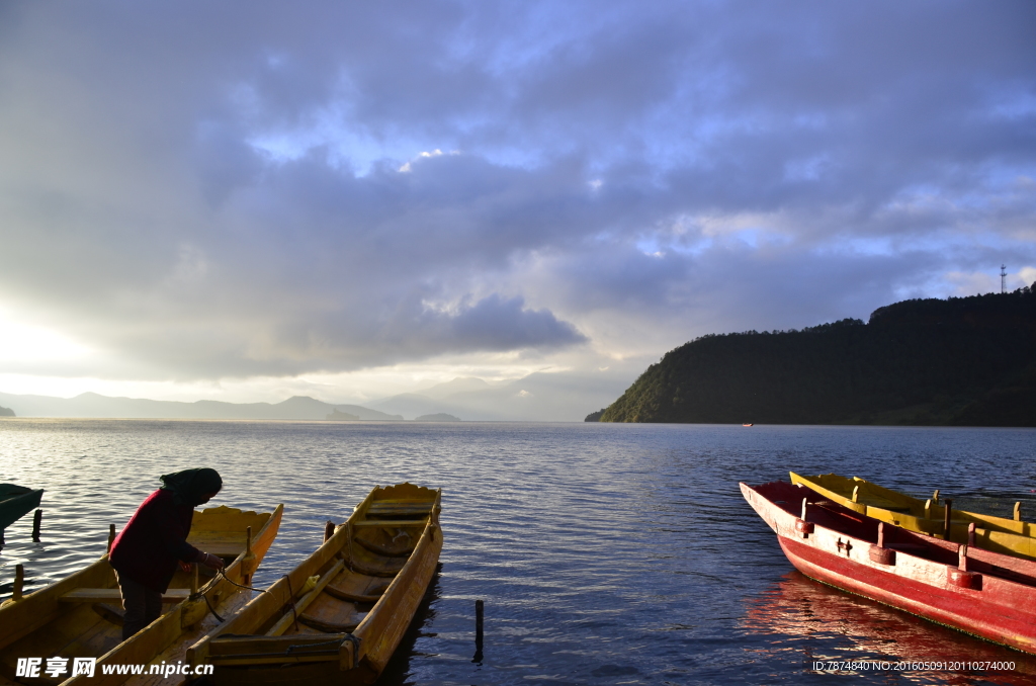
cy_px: 343
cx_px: 518
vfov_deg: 47.7
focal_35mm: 27
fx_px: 775
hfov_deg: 67.5
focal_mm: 18
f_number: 5
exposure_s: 1/500
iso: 160
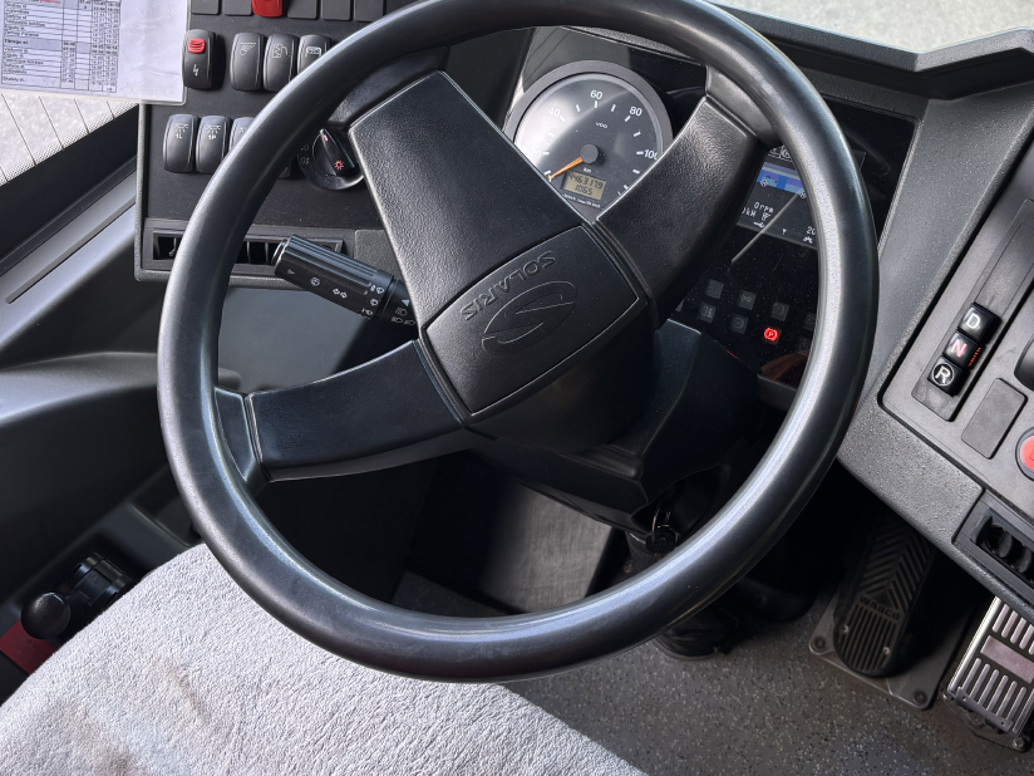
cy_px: 218
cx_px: 660
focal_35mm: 41
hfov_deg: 45.3
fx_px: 1225
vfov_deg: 34.6
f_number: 1.6
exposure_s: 1/121
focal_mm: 5.96
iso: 50
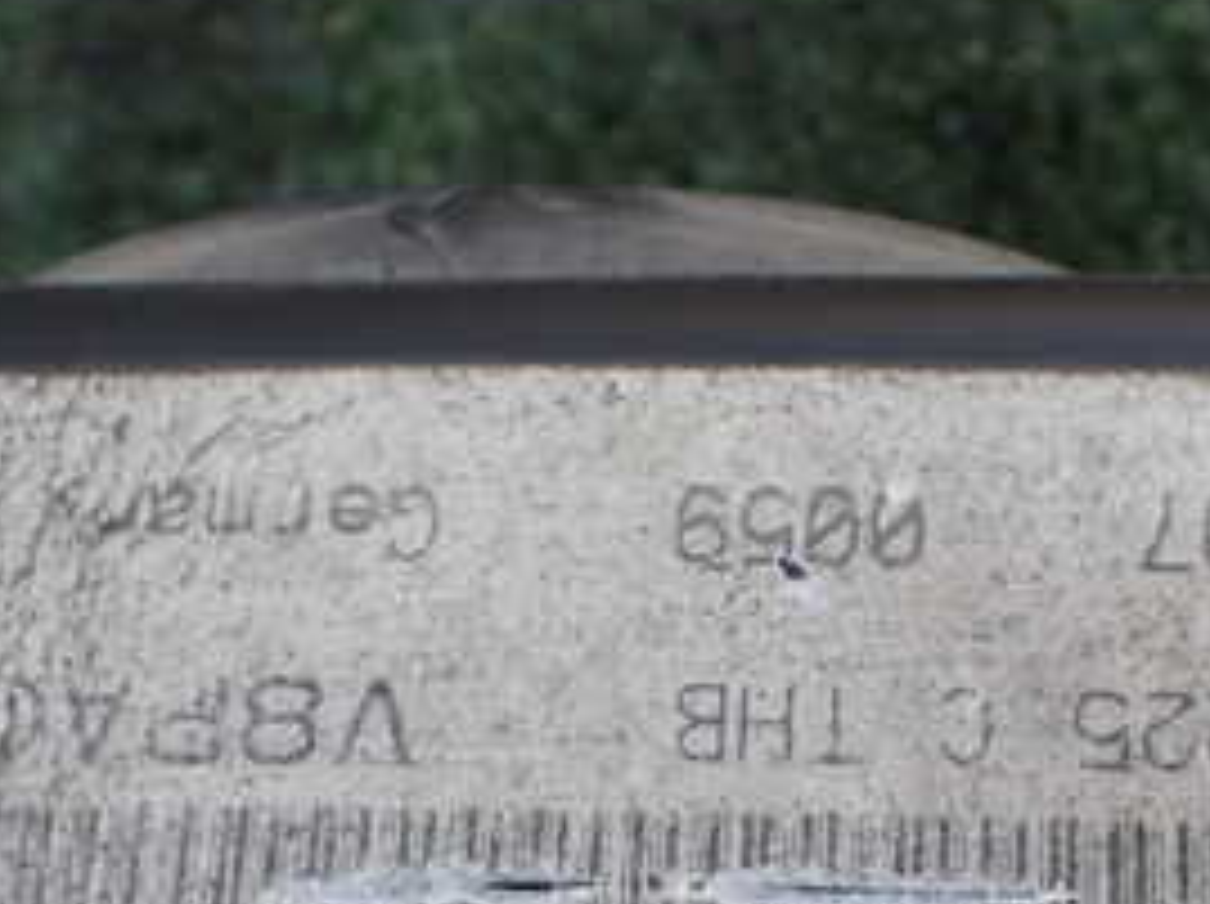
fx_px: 2339
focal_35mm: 67
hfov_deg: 28.6
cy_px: 801
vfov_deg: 21.4
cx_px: 882
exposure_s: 1/160
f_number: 3.2
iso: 100
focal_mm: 5.4
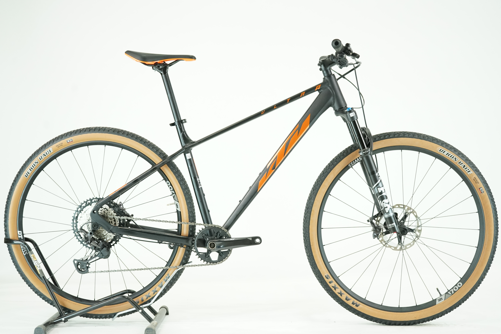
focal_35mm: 56
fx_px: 779
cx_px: 250
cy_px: 167
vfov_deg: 24.2
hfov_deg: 35.6
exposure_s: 1/200
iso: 2500
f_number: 5
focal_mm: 56
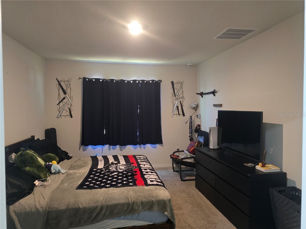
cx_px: 153
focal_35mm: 23
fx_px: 203
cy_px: 114
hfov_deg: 73.9
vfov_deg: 58.9
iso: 800
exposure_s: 1/60
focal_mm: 6.3
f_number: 1.7
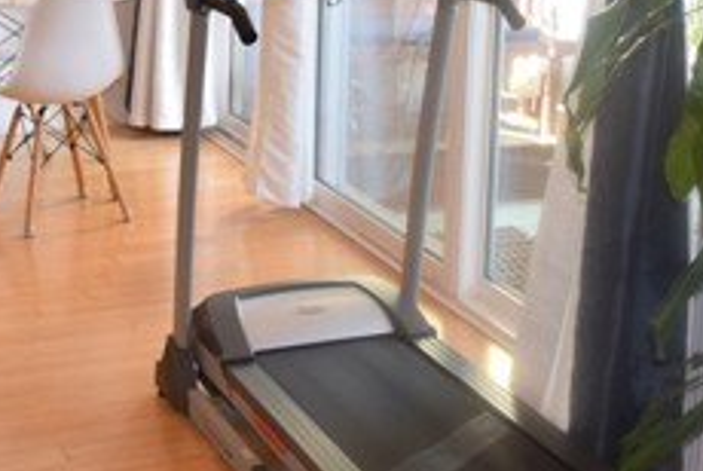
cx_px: 391
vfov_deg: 18.1
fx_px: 1466
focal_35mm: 75
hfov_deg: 26.9
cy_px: 121
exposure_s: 1/100
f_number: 5
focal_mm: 18
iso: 800
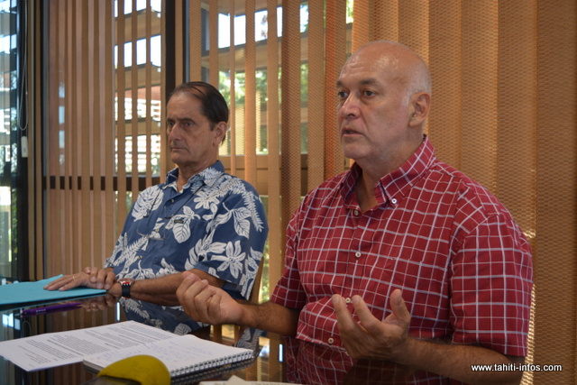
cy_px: 192
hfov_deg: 43.6
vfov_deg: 29.9
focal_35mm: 45
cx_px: 288
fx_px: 721
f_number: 4.2
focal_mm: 30
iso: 400
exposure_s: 1/80
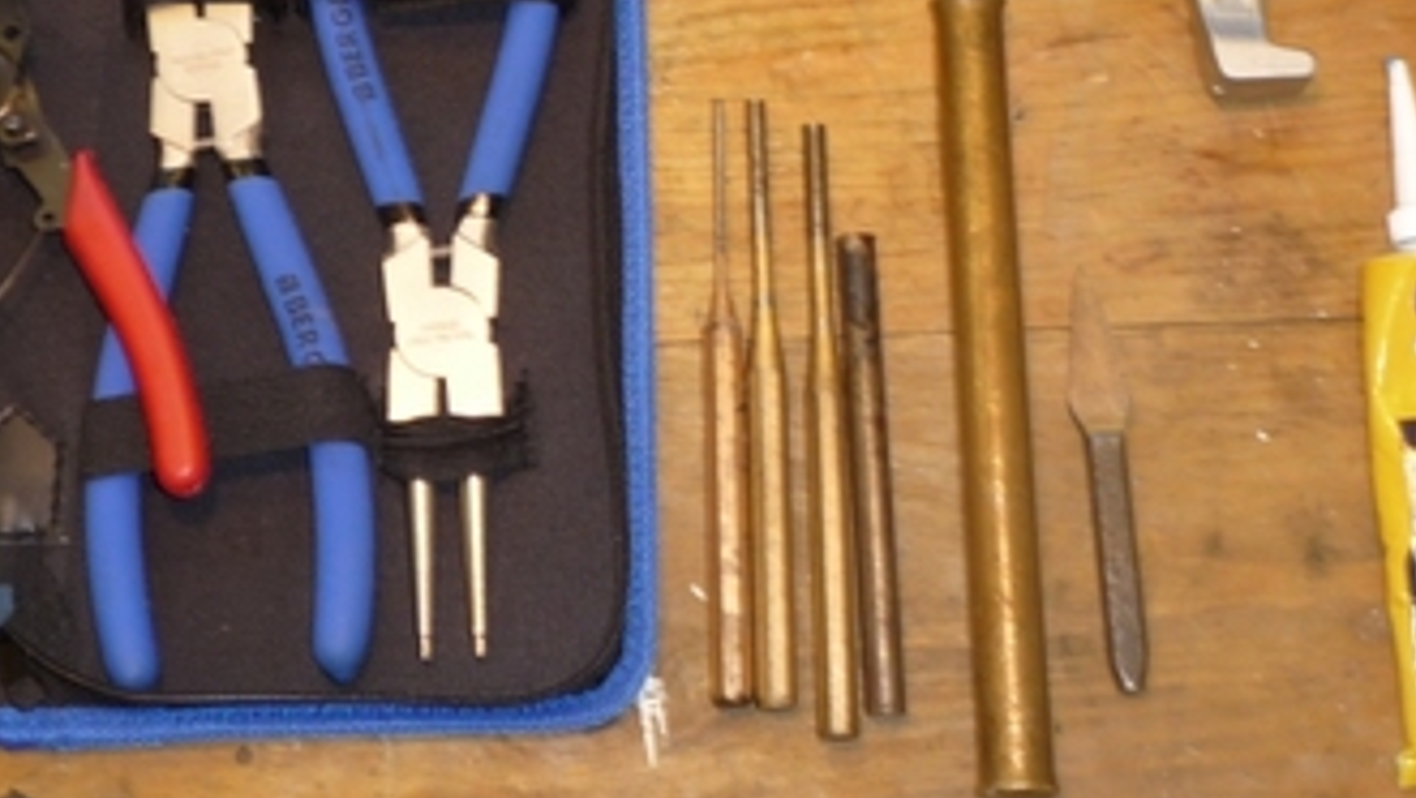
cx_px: 631
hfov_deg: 27.8
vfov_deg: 15.6
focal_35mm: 76
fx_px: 2855
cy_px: 4
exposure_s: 1/30
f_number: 3.8
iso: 100
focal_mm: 6.3
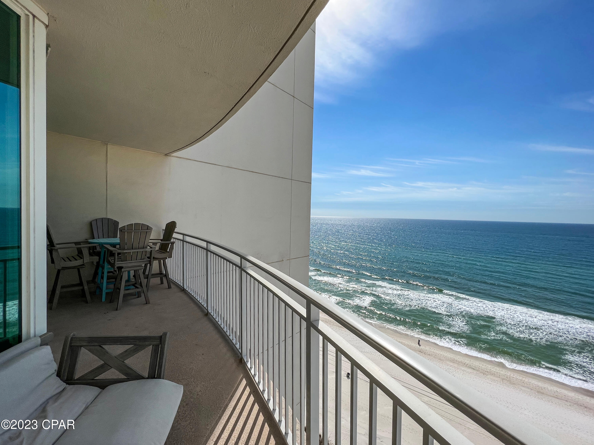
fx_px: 223
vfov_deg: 89.9
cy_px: 222
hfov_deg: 106.2
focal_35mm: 13
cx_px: 297
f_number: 1.8
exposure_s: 1/4386
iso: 40
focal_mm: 1.57
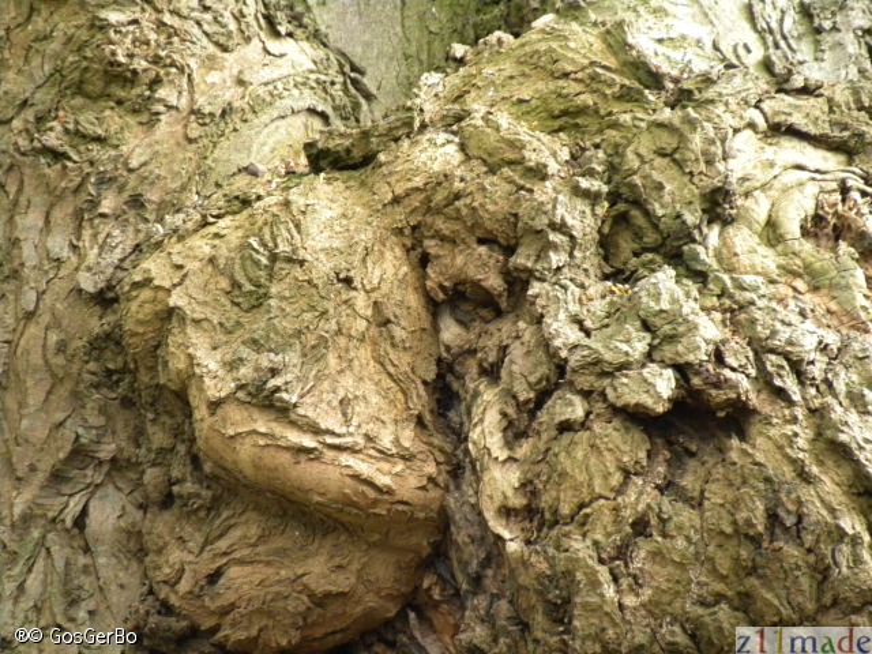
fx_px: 15719
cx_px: 436
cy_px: 327
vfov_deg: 2.4
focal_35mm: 624
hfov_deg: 3.2
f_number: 5
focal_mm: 110.4
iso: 400
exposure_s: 1/96
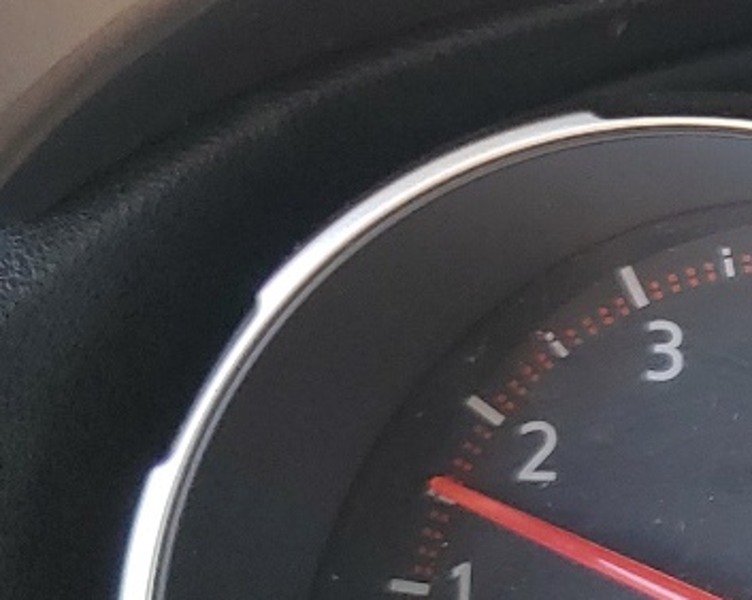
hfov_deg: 14.6
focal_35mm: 115
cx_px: 1378
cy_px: 351
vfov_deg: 13.4
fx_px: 2558
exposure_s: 1/120
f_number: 1.5
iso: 54
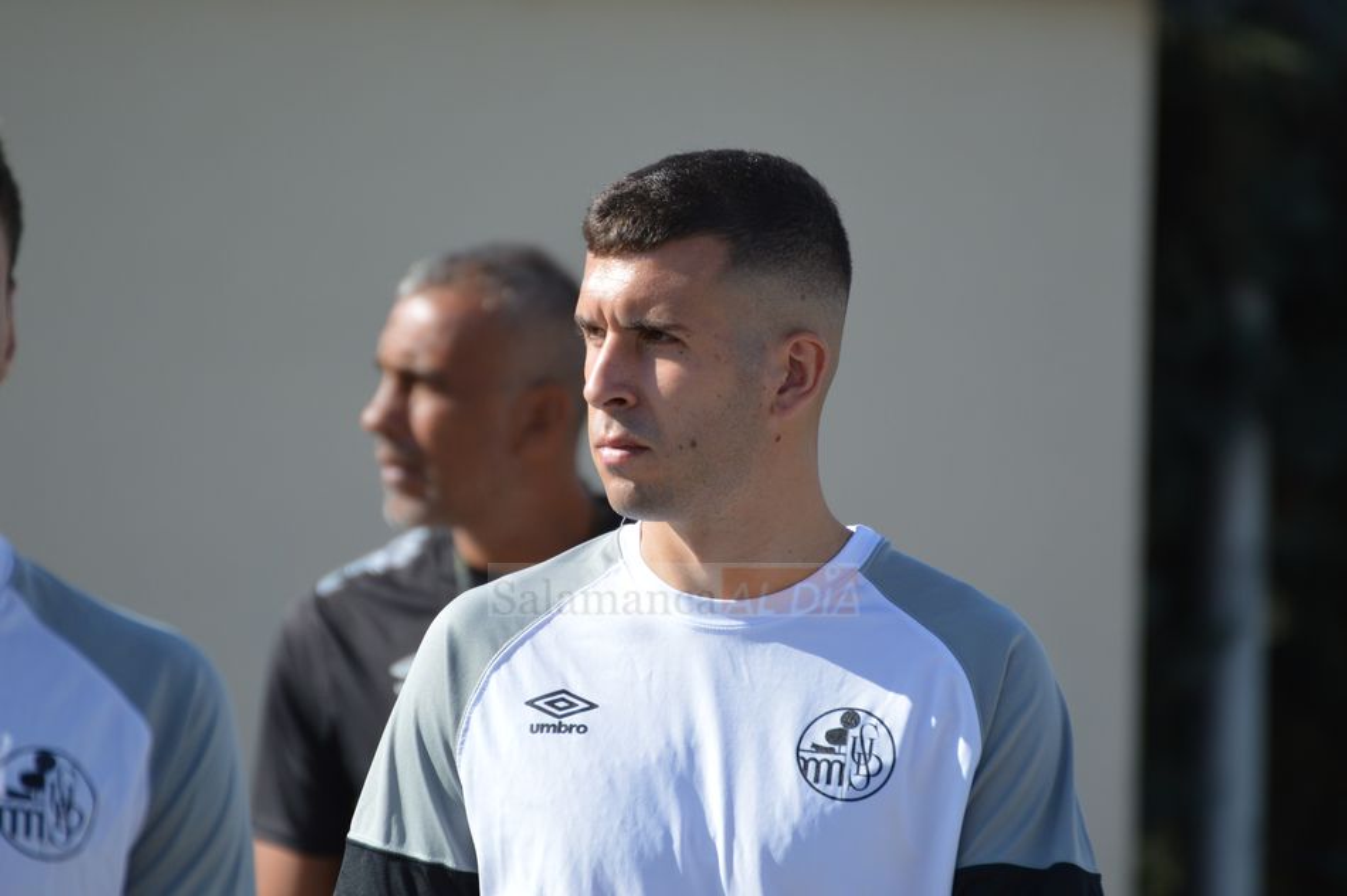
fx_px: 14582
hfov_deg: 5.3
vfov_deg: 3.5
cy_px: 448
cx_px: 674
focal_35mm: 390
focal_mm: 260
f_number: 5.6
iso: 400
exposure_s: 1/1600
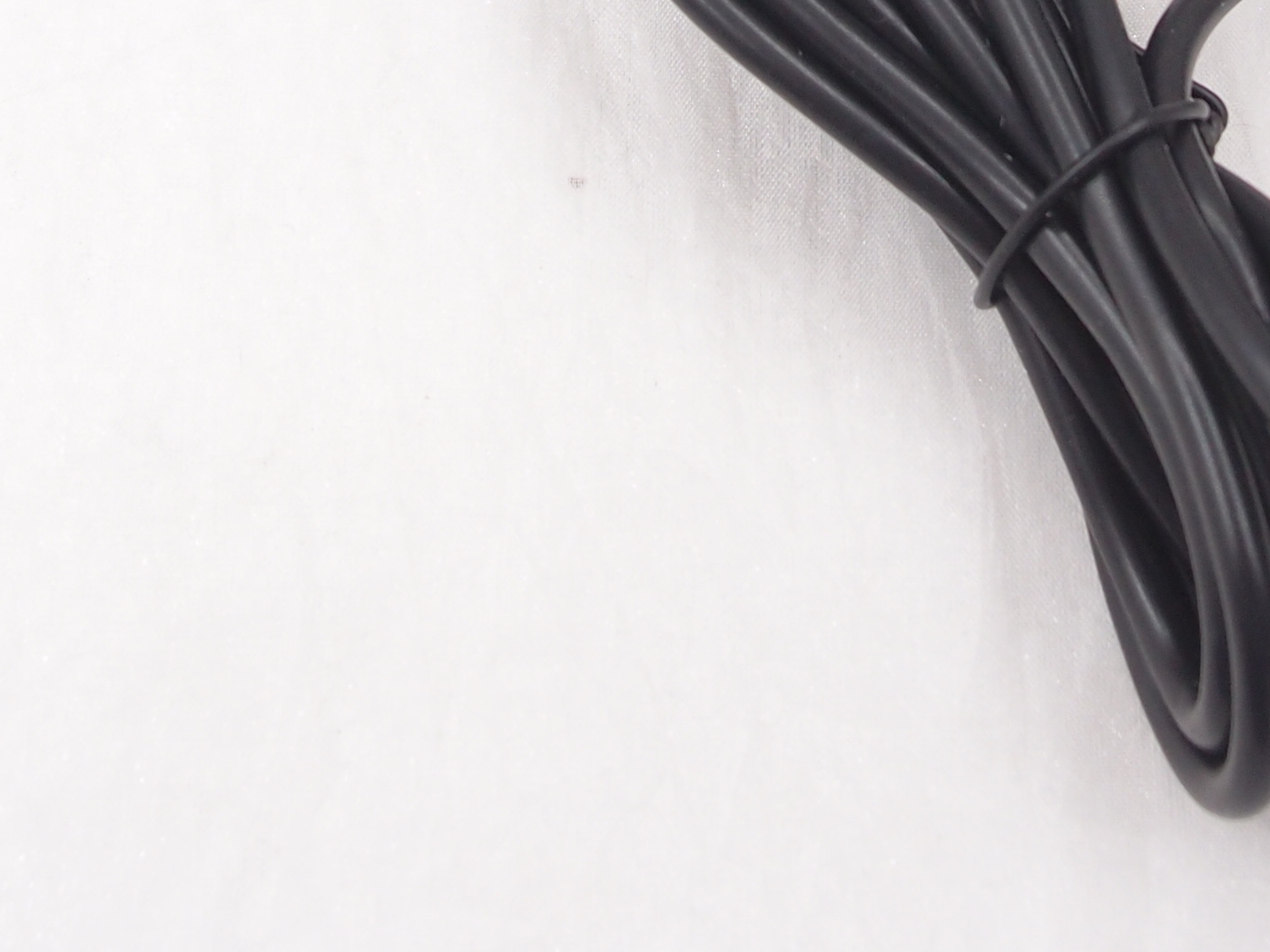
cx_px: 970
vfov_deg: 18.9
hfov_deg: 26.3
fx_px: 2678
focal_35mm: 73
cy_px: -230
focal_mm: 6
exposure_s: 1/80
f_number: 2.5
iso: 100
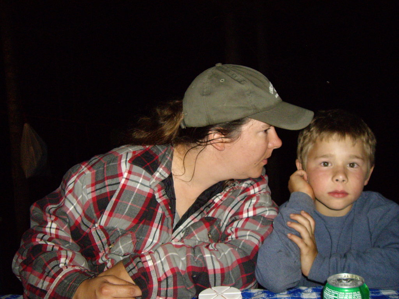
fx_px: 438
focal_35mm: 38
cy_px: 150
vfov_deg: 37.7
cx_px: 200
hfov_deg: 49.0
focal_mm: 6.2
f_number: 2.7
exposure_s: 1/40
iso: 400
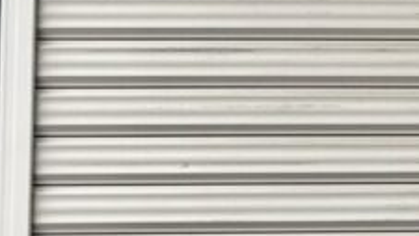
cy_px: 210
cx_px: 832
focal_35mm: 161
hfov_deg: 11.9
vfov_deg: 7.5
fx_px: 1790
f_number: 1.6
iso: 50
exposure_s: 1/324
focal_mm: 5.96
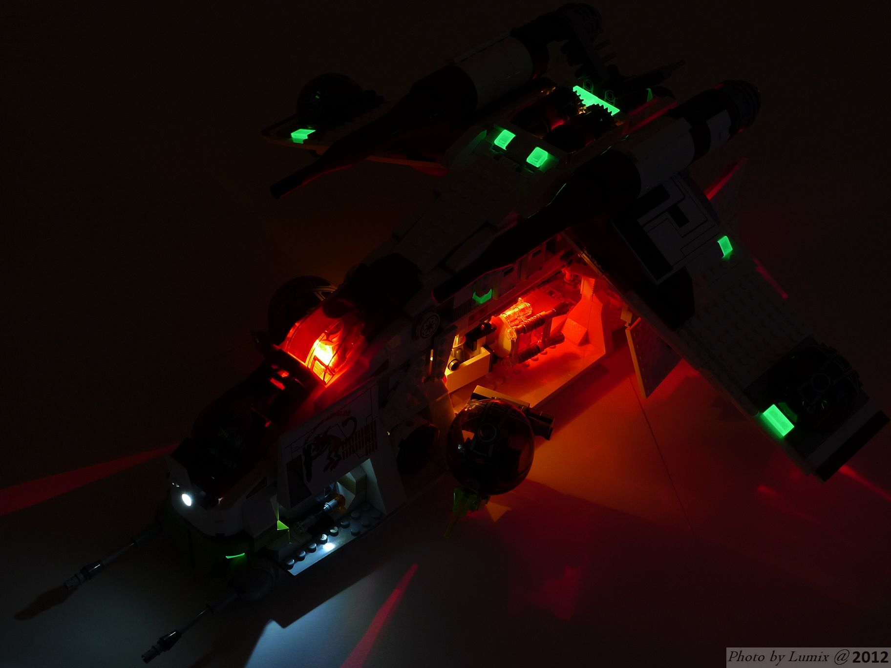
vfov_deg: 24.4
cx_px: 446
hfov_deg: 32.2
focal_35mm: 60
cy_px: 334
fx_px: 1544
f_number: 3.2
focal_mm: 12.8
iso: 80
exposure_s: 2.5
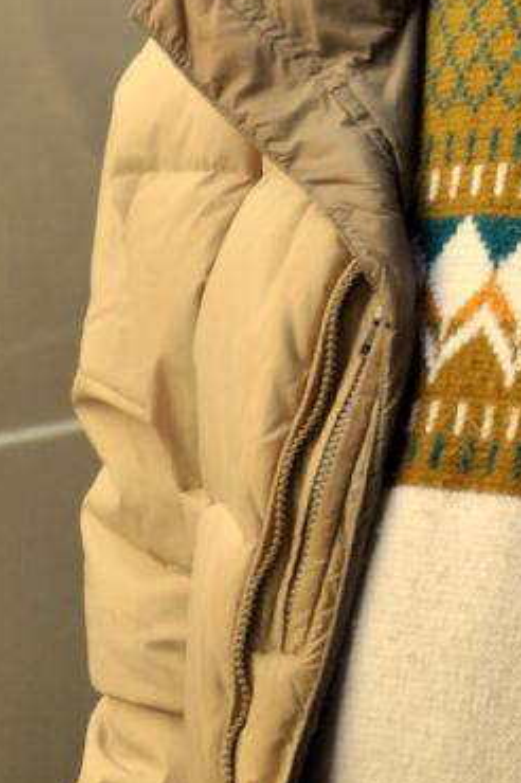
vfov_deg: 4.7
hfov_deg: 3.1
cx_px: 606
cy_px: 51
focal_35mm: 435
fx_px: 9468
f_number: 6.3
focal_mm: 105
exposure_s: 1/200
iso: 500
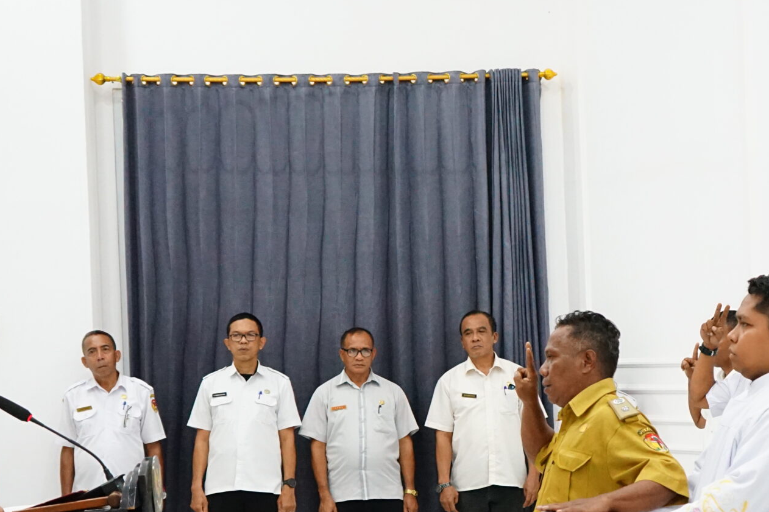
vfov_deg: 19.1
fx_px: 1516
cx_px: 558
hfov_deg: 28.1
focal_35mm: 71
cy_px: 370
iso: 5000
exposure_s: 1/200
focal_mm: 35
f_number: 4.5
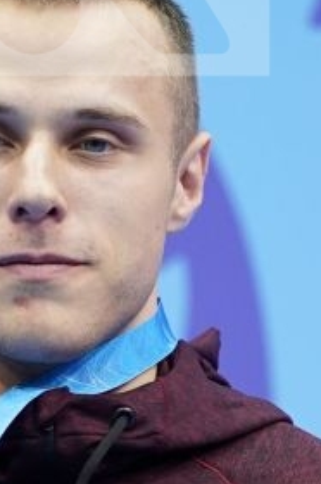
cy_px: 531
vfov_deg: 0.8
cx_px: 109
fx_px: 34523
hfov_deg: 0.5
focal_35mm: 2575
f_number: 2.8
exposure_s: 1/500
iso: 800
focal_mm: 400
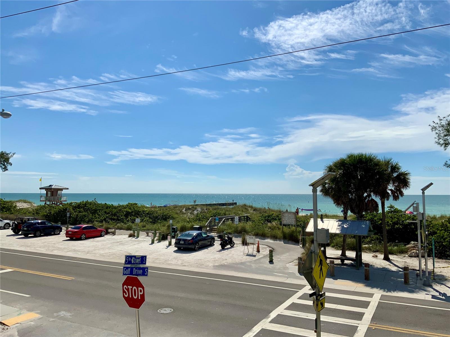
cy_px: 168
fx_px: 377
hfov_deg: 61.7
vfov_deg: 48.2
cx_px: 225
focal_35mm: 29
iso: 20
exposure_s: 1/6536
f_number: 1.8
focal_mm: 3
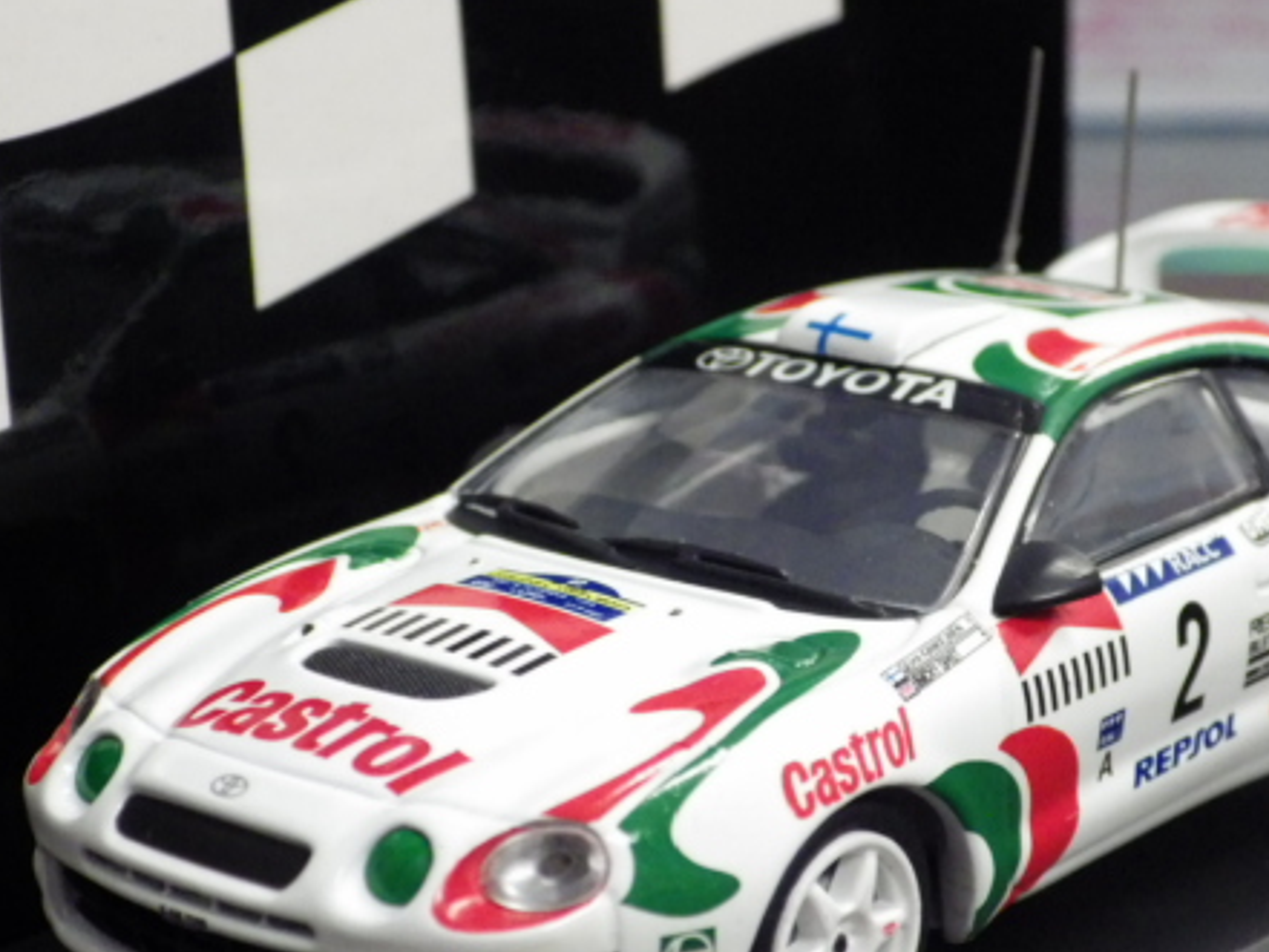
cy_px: 561
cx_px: 676
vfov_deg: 14.4
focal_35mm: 103
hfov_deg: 19.1
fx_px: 3777
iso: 800
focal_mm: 12.8
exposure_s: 1/40
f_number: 4.2
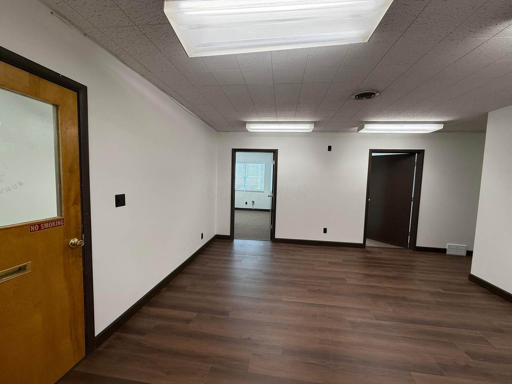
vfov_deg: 85.7
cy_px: 192
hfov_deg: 102.1
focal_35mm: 14
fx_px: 207
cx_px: 256
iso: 100
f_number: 2.2
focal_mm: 2.22
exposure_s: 1/120
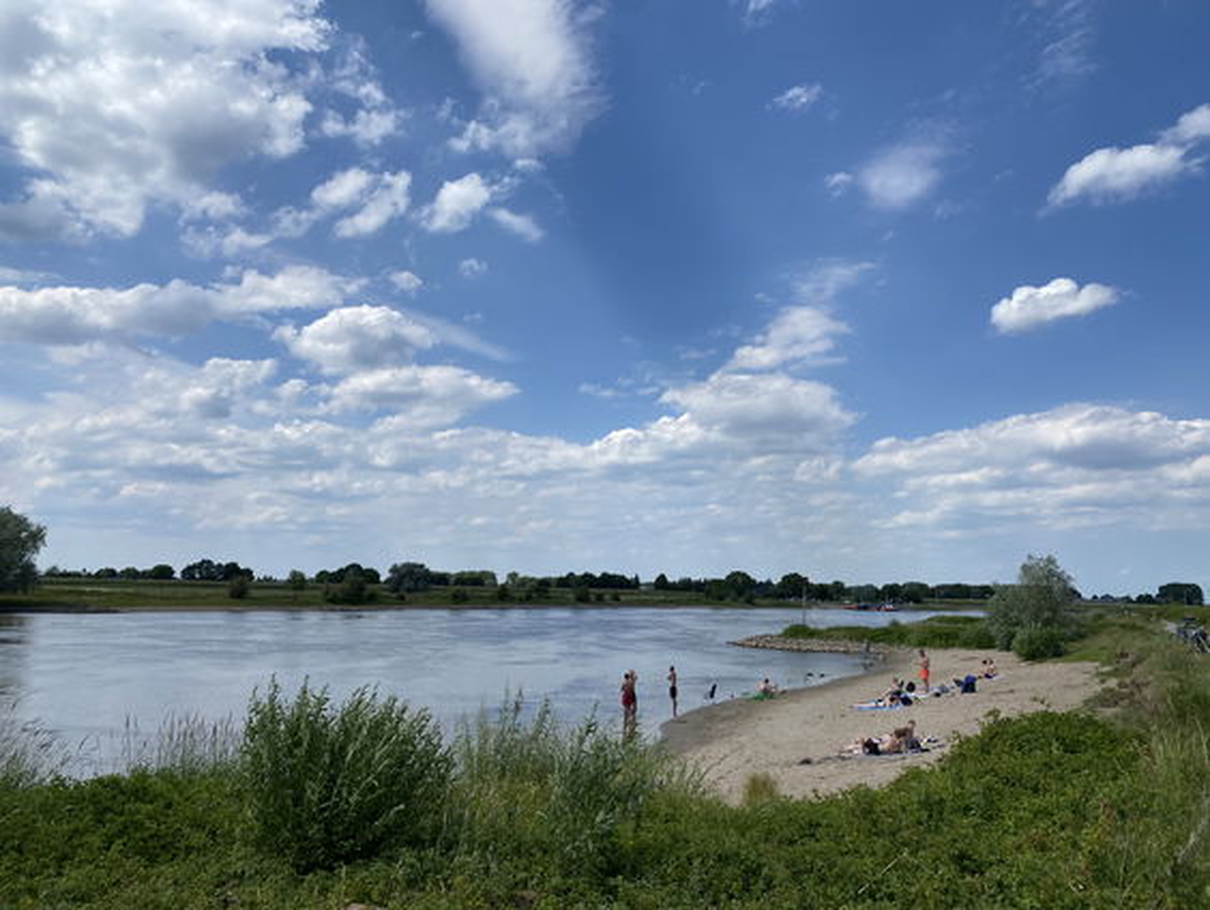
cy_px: 455
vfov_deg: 53.1
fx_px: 910
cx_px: 605
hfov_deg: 67.3
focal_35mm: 26
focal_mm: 4.25
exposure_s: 1/5495
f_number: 1.8
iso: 32
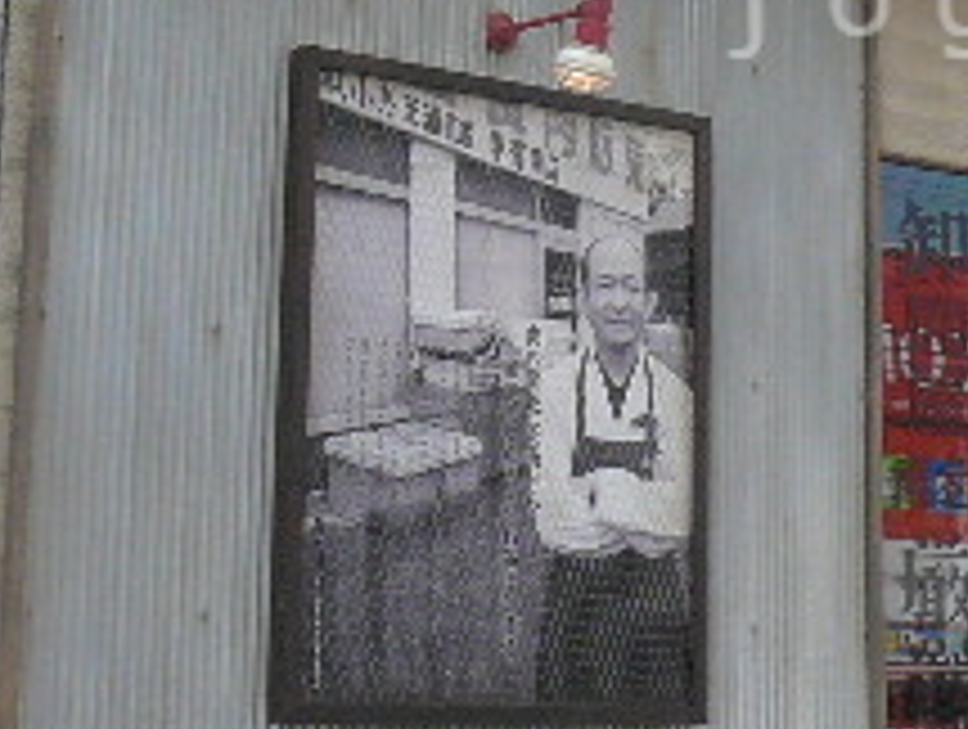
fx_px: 2829
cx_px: 1036
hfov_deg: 18.7
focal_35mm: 101
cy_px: 4
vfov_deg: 14.5
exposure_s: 1/640
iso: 100
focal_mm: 4.6
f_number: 2.8
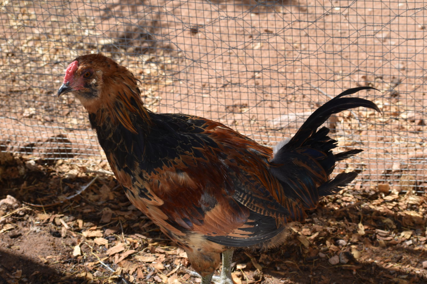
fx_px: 1245
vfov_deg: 13.0
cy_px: 142
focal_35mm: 105
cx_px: 214
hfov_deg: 19.5
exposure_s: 1/200
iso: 100
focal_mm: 70
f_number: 7.1
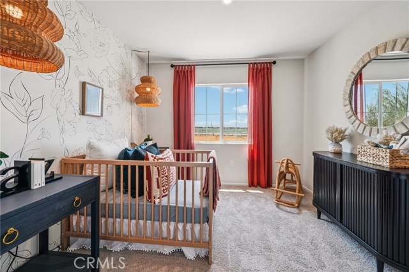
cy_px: 136
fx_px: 148
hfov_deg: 108.4
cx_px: 204
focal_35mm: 13
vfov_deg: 85.4
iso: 400
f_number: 8
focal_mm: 13
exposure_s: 1/30
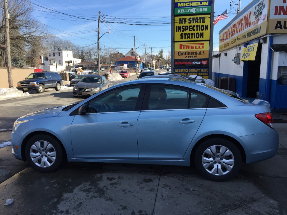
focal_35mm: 29
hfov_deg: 61.7
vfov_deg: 48.2
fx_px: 240
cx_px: 144
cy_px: 108
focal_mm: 4.15
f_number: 2.2
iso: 32
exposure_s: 1/1163
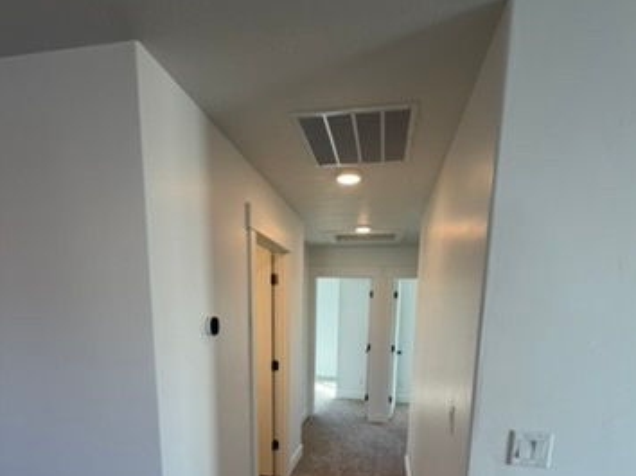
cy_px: 370
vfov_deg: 63.6
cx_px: 322
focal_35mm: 19
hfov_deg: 84.7
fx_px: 349
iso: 64
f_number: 2.2
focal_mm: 2.22
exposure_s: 1/120
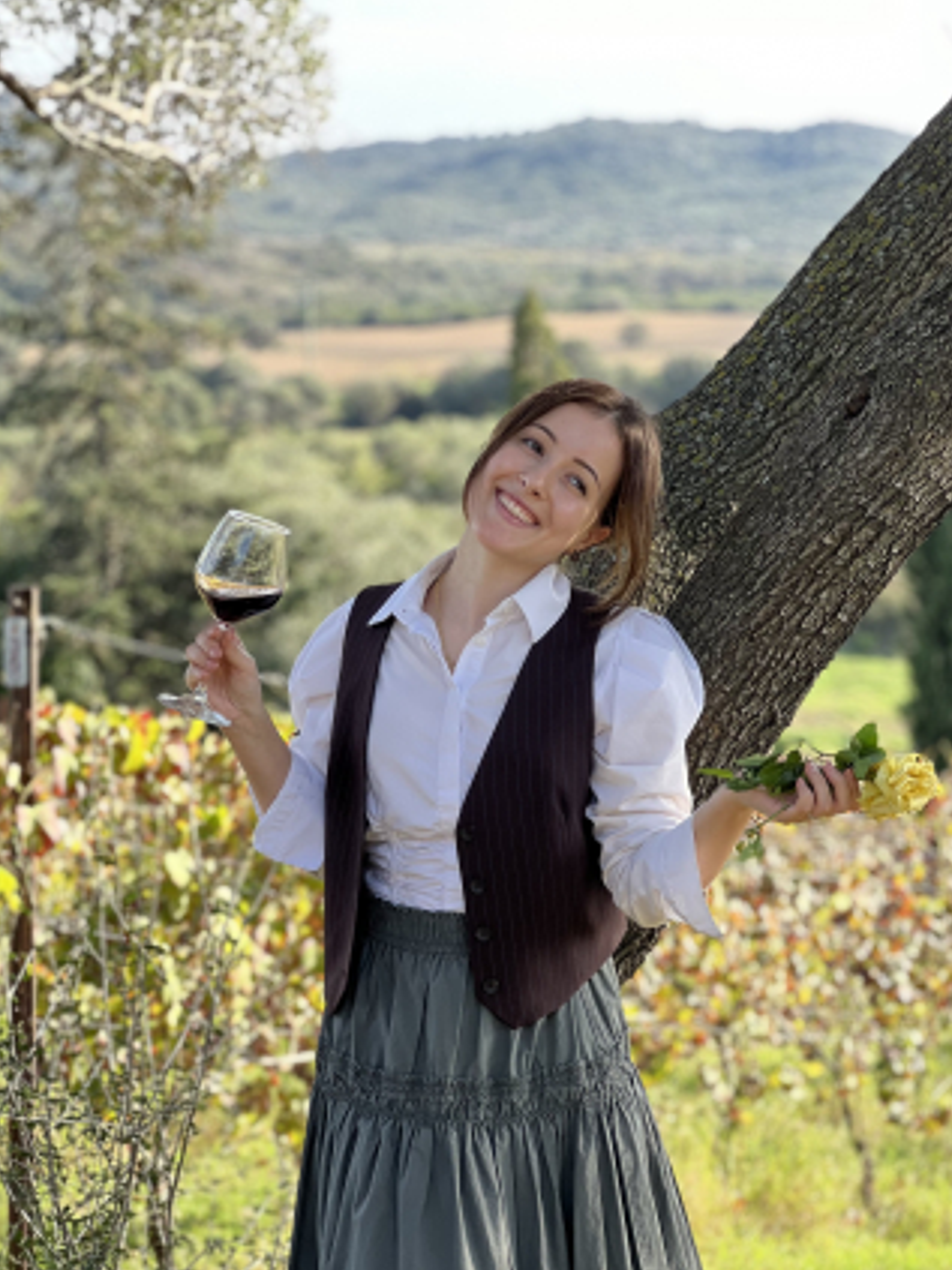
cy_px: 721
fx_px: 3339
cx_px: 470
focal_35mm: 91
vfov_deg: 21.5
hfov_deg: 16.2
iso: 32
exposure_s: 1/121
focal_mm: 9
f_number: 2.8
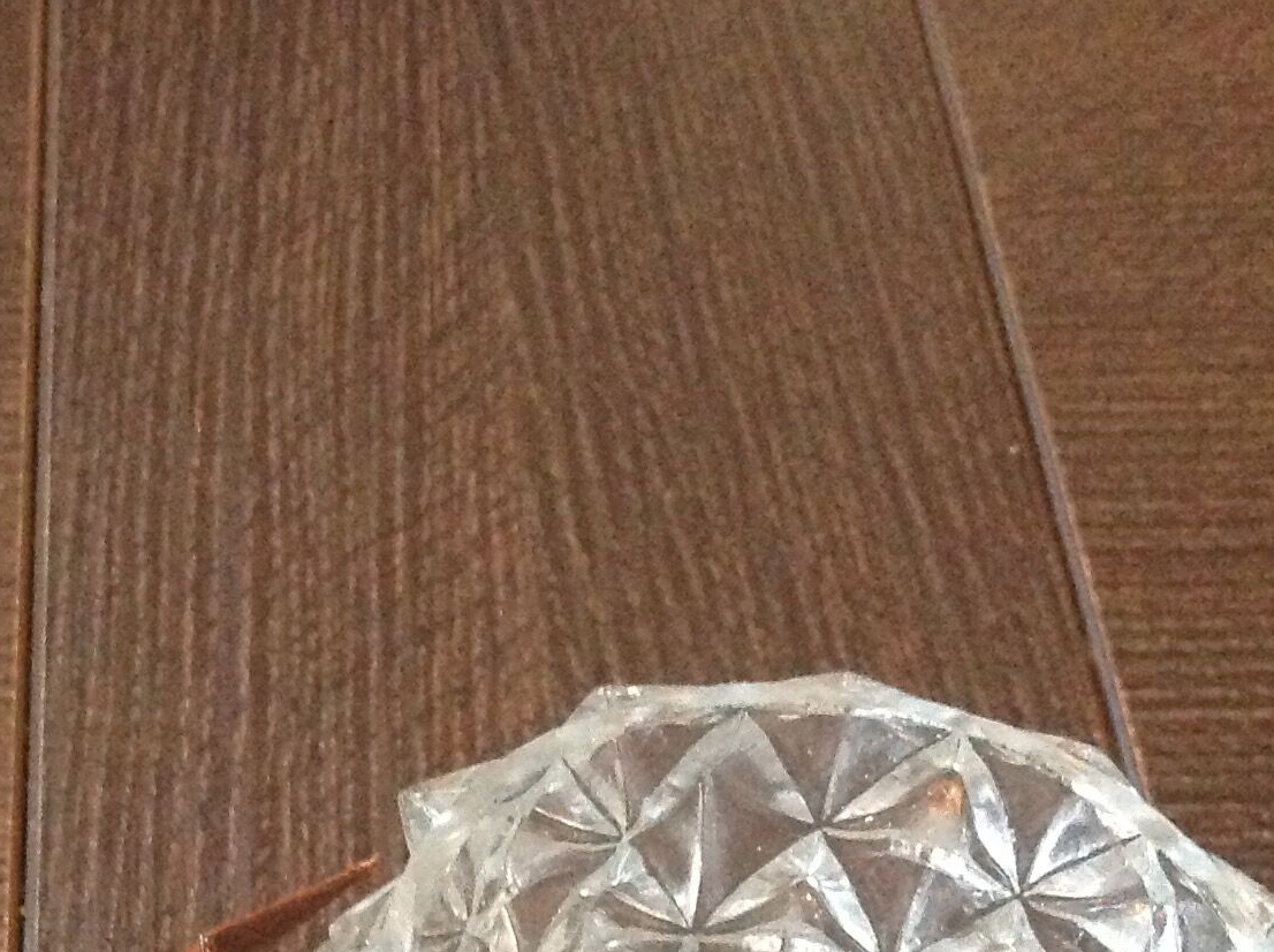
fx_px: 3013
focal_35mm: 82
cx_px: 135
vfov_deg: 17.4
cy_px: 1032
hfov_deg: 23.3
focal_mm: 4.28
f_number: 2.4
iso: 800
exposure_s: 1/17
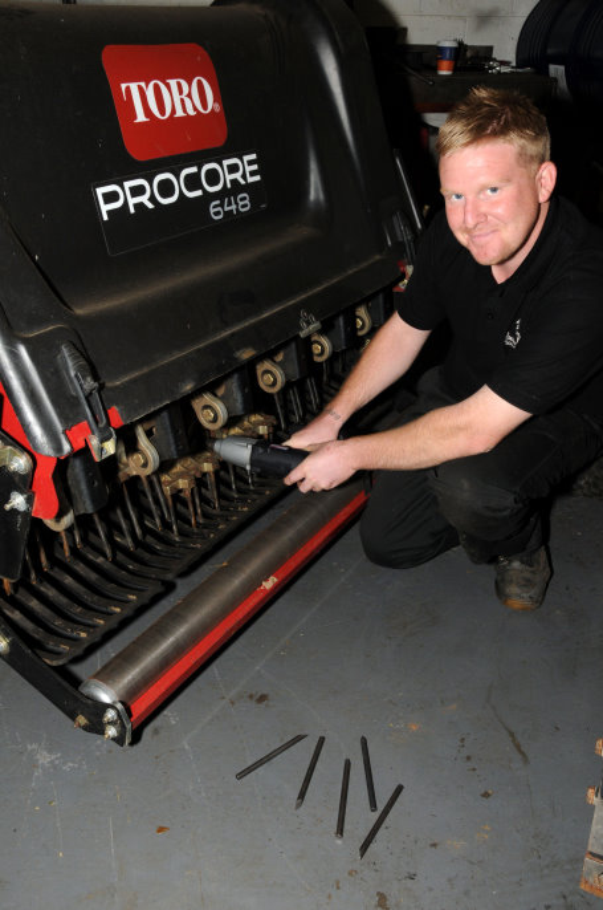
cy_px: 455
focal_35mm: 33
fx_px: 832
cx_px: 302
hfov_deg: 39.8
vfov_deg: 57.3
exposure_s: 1/100
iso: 500
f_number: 14
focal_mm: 22
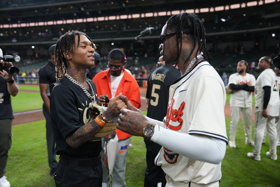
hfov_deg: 58.7
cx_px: 140
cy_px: 94
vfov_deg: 41.1
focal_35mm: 32
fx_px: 249
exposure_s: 1/1250
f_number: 2.8
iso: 2500
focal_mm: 32
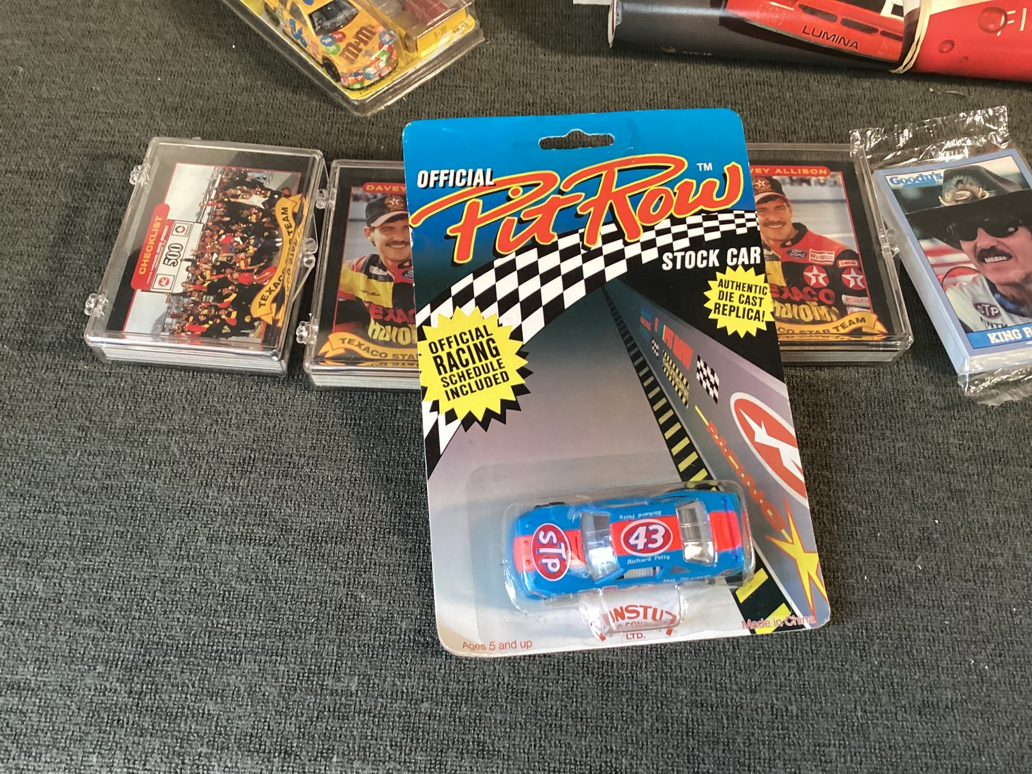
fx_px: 924
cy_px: 387
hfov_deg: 58.3
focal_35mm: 31
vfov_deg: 45.4
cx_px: 516
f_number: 2.4
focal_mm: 3.3
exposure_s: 1/60
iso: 200
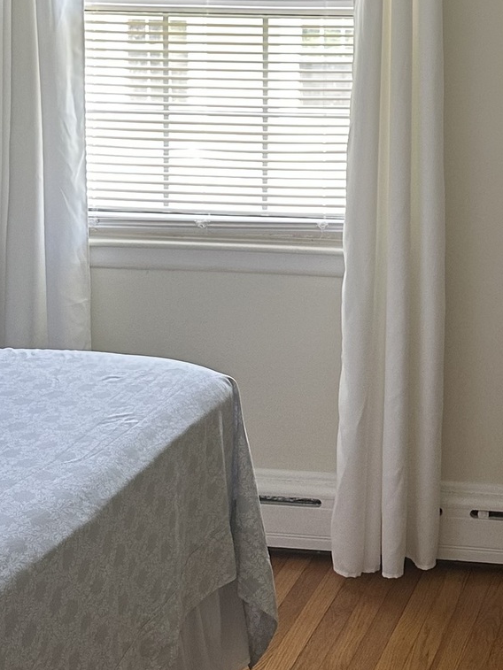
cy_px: 80
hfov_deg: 19.6
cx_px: 505
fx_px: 1414
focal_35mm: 73
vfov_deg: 25.9
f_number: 1.78
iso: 200
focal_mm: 6.86
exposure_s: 1/121
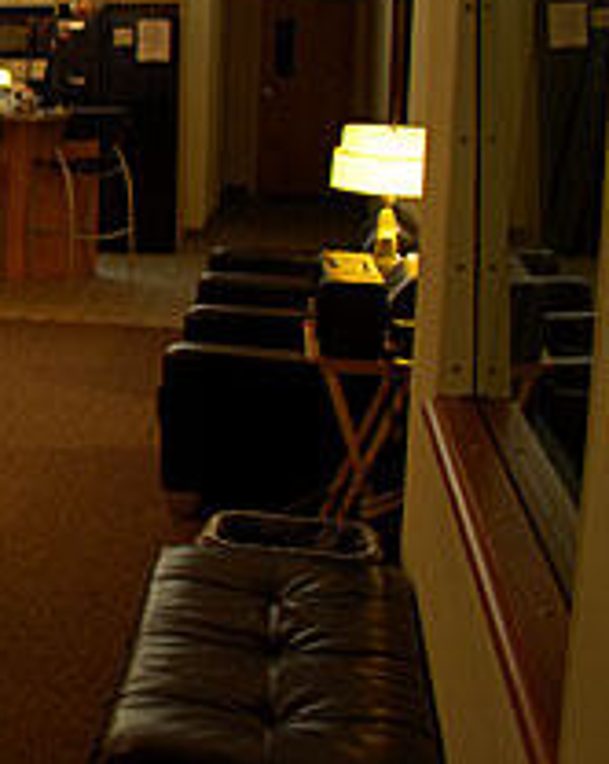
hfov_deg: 21.3
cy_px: 208
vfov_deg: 30.6
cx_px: -290
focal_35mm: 61
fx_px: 1376
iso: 400
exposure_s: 1/15
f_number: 3.5
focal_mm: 18
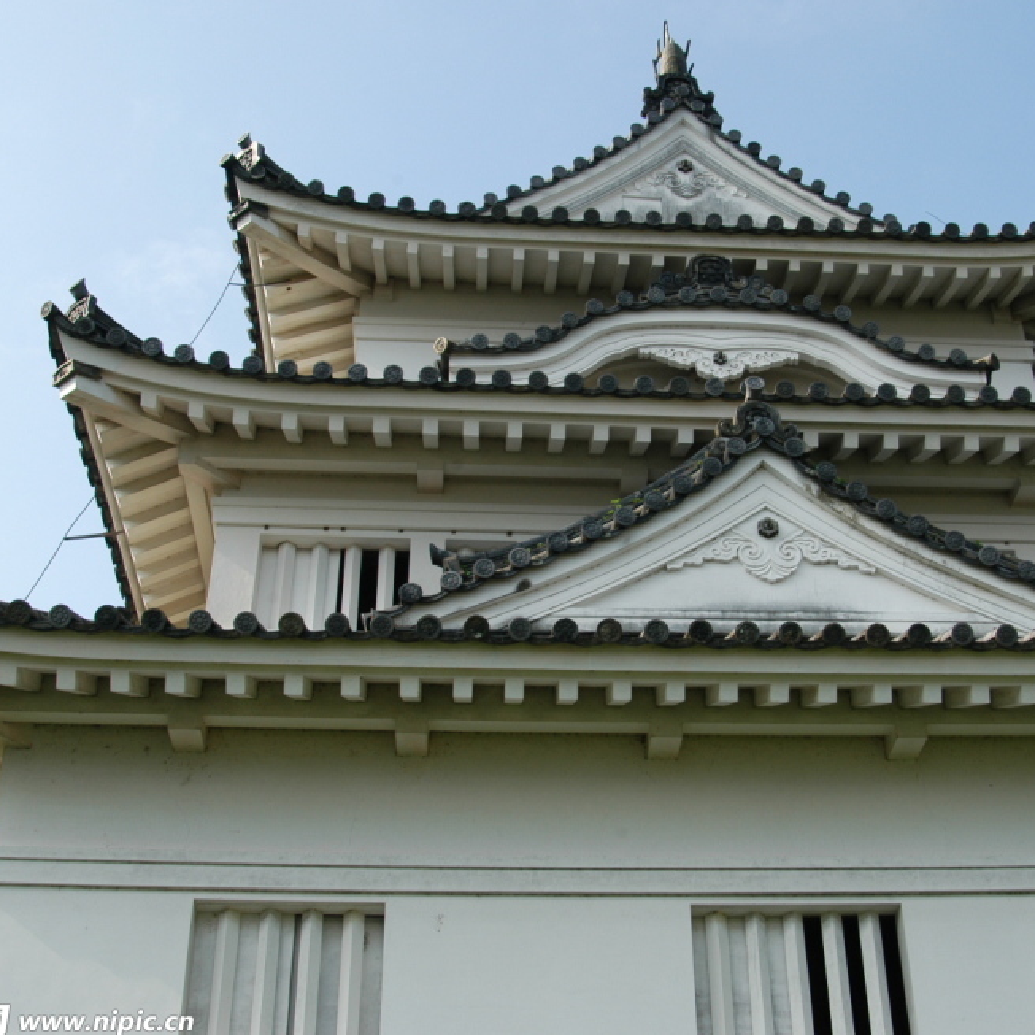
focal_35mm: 48
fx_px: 1624
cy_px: 509
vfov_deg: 35.4
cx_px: 671
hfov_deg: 35.1
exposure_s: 1/320
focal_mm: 24
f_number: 9
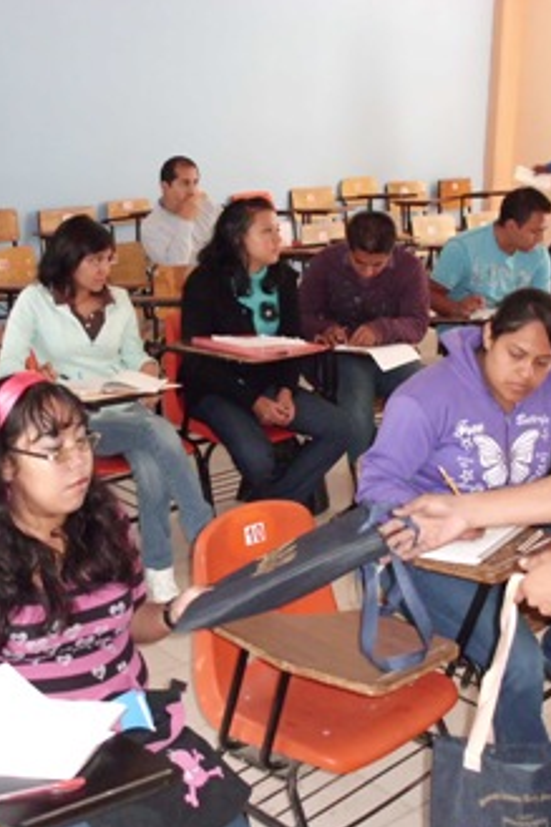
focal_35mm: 51
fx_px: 1172
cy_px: 417
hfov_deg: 26.4
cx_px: 211
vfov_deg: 38.9
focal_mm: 6.3
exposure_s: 1/60
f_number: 2.9
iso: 400
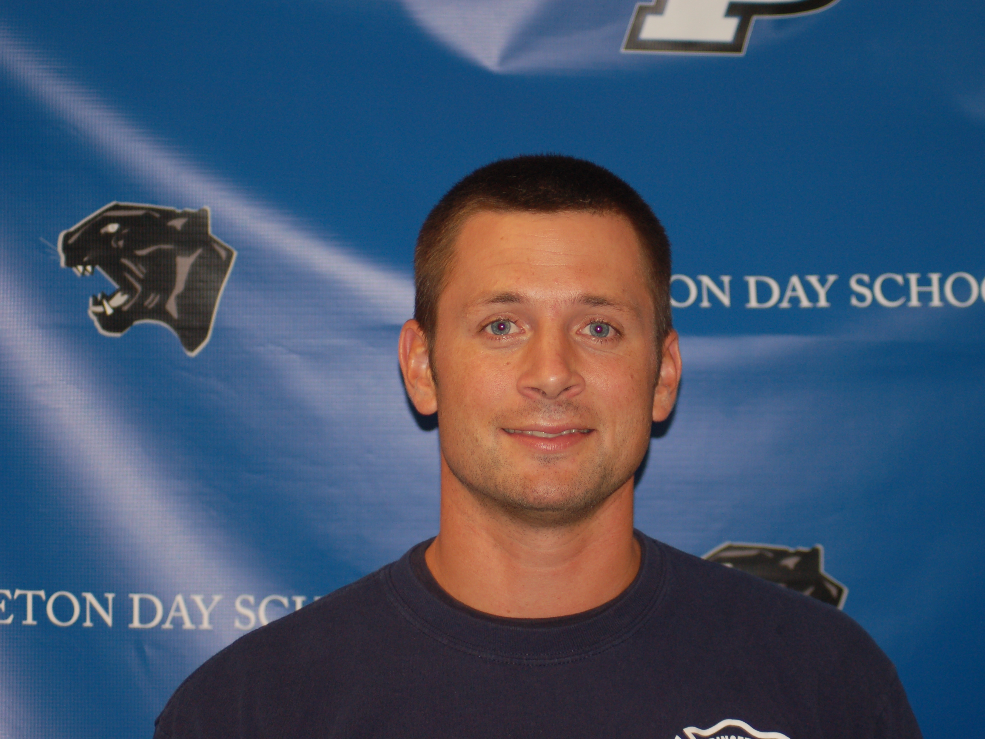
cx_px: 531
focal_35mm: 114
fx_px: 3244
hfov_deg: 17.3
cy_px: 369
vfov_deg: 13.0
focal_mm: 70
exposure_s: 1/60
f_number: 4
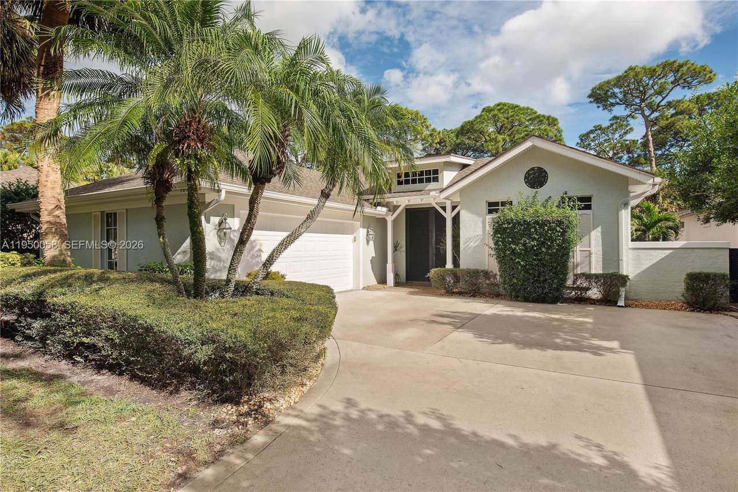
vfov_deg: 64.6
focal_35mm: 19
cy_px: 246
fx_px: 390
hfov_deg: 86.9
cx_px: 369
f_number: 8
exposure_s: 1/320
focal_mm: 19
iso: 125
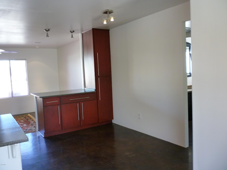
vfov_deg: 48.2
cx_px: 114
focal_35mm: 29
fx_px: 190
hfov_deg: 61.7
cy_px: 85
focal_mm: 5.2
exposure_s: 1/30
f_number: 3.3
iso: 250
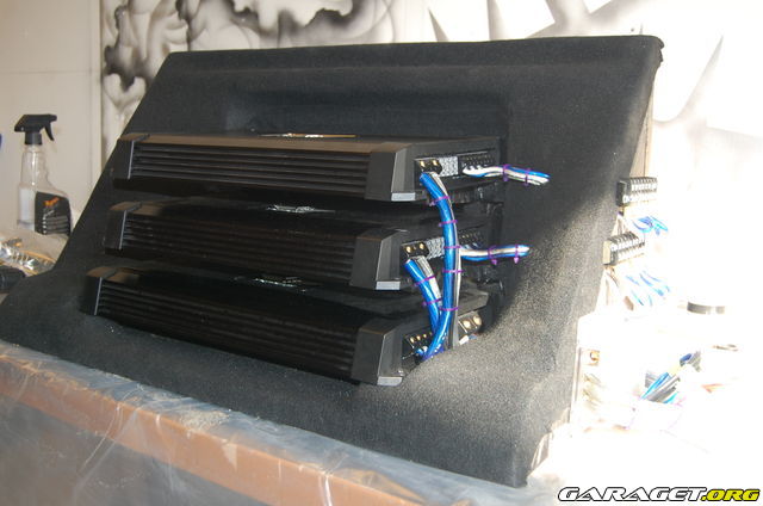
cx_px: 382
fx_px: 825
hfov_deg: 49.6
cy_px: 253
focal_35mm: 39
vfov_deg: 34.1
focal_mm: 26
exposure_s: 1/60
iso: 400
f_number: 4
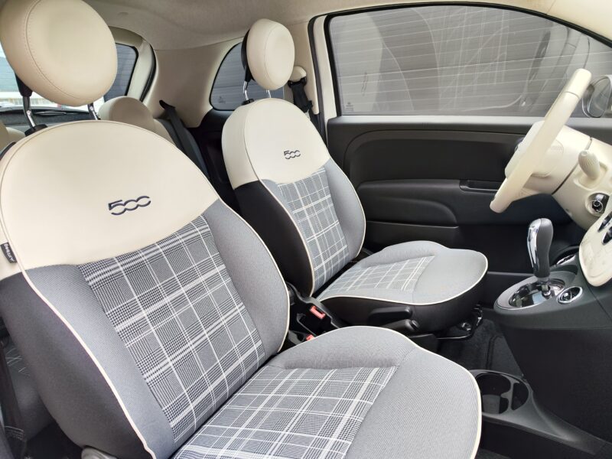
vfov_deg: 58.9
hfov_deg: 73.9
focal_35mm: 23
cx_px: 306
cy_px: 230
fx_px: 407
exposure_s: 1/100
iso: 112
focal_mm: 7.01
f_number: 1.69
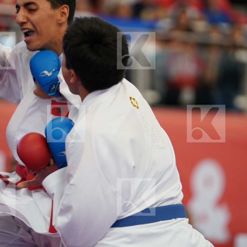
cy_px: 124
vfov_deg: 7.8
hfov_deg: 7.8
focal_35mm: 225
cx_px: 136
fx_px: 1816
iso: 2000
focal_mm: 176
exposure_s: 1/1000
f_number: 2.8
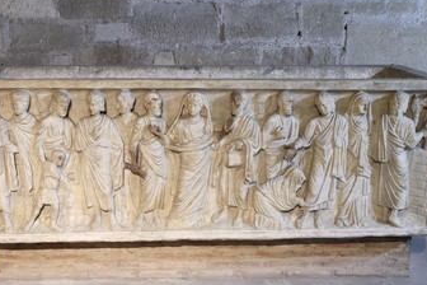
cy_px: 160
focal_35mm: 50
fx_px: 593
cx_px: 194
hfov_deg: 39.6
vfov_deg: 27.0
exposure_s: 1/1.25
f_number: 11
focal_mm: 40
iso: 400
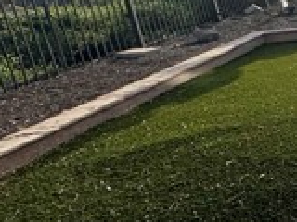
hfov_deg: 19.5
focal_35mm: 56
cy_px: 6
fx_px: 480
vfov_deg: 25.0
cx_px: 588
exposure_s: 1/1020
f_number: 2.2
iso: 50
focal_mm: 2.22
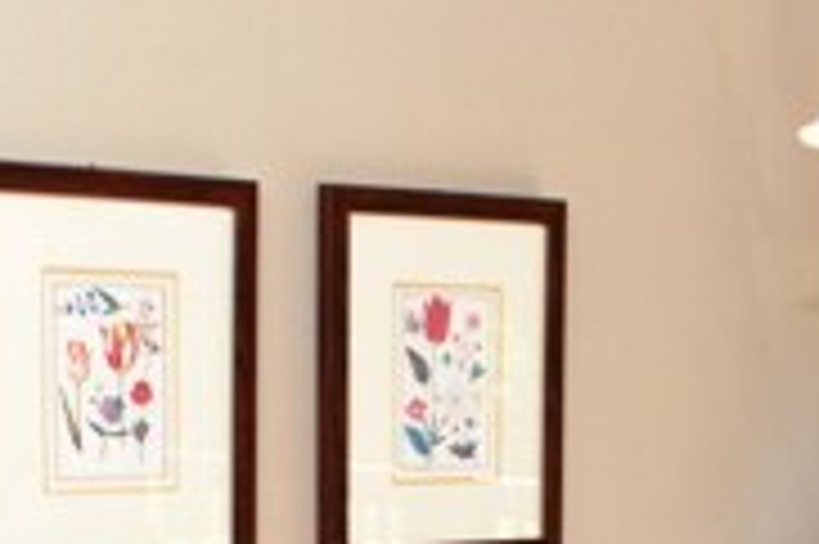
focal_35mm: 145
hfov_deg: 13.9
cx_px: 860
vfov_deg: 8.9
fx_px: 3296
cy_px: 1072
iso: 400
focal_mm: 22
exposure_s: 1/80
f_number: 4.5
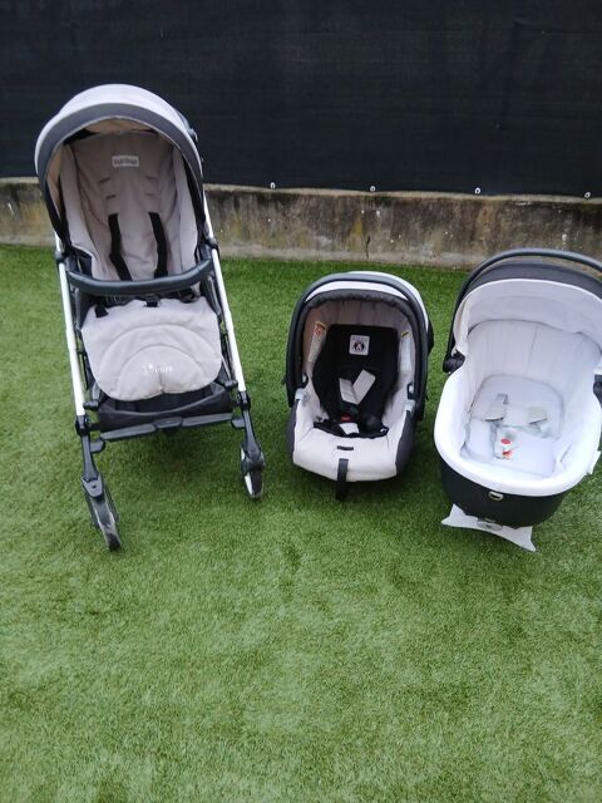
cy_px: 402
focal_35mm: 26
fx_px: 603
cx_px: 301
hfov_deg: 53.1
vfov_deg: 67.3
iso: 200
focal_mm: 3.98
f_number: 1.8
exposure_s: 1/50
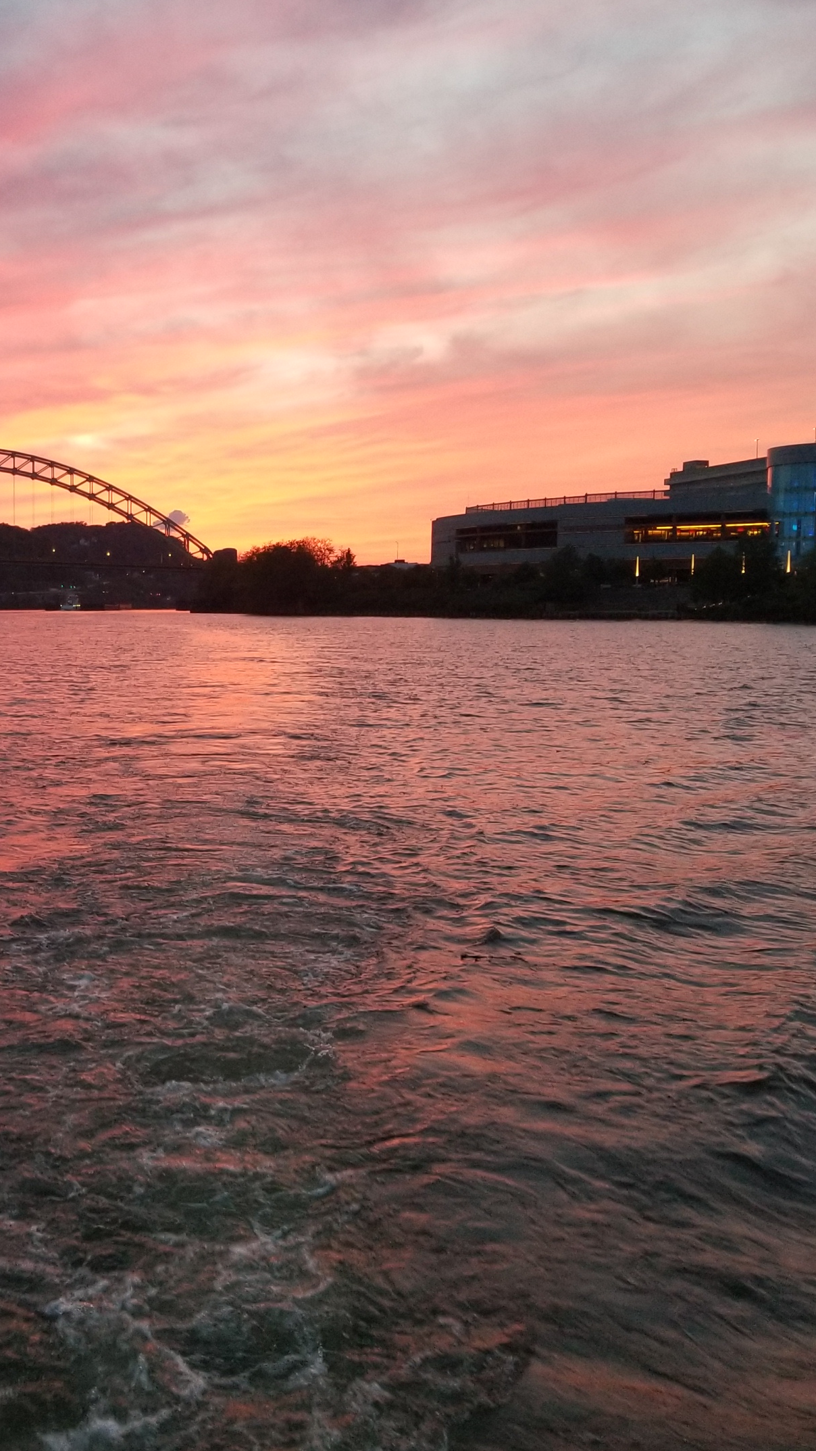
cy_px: 728
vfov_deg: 52.8
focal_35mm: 38
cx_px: 84
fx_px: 1461
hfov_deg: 29.9
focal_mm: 4.25
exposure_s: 1/60
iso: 200
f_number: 1.7
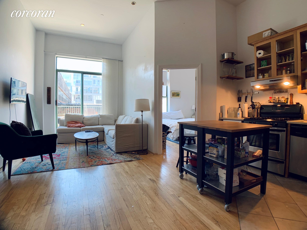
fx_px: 231
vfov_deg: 53.1
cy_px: 115
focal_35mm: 26
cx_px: 154
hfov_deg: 67.3
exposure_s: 1/60
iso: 50
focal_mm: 4.25
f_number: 1.8
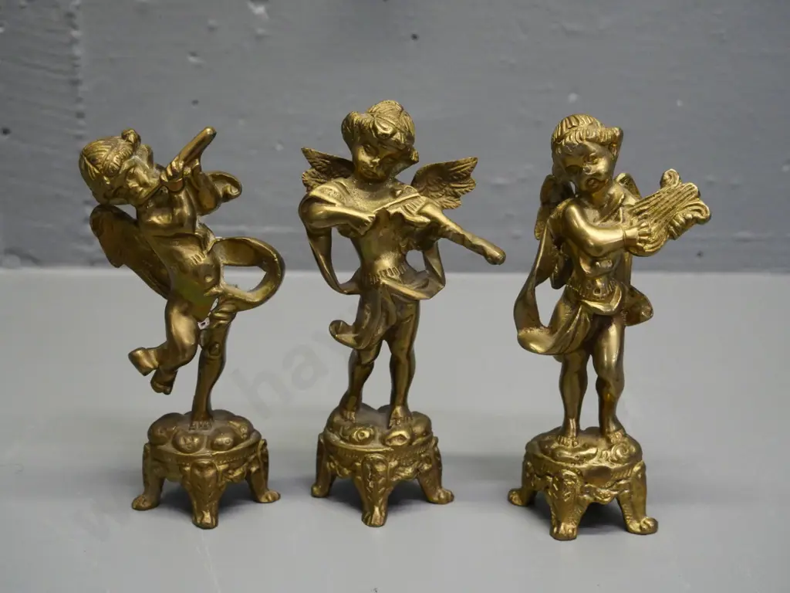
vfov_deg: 27.0
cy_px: 296
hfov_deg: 35.5
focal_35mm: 54
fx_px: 1232
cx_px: 395
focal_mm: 27
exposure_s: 1/200
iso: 3200
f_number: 4.6
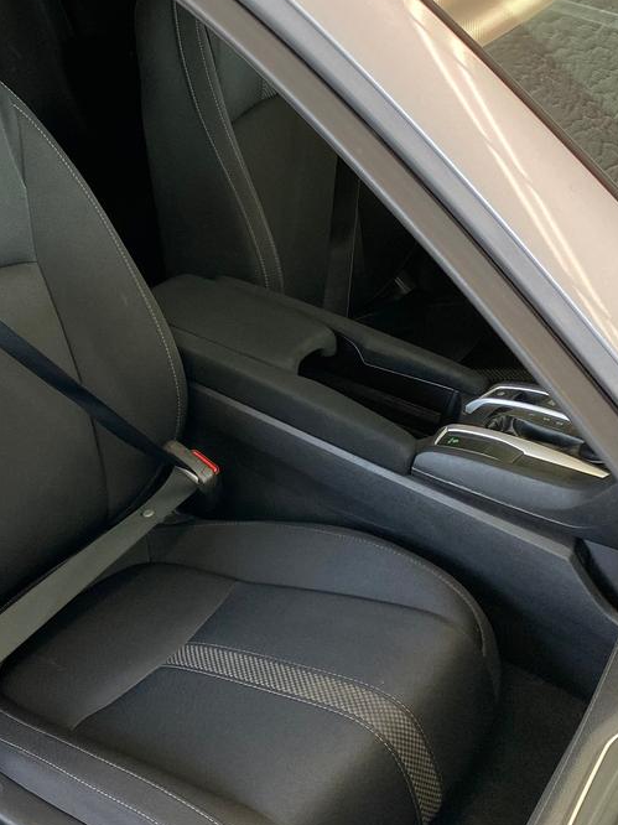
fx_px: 1191
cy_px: 436
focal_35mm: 50
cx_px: 17
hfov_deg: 27.6
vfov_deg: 38.2
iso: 64
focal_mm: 4.25
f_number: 1.8
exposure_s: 1/60
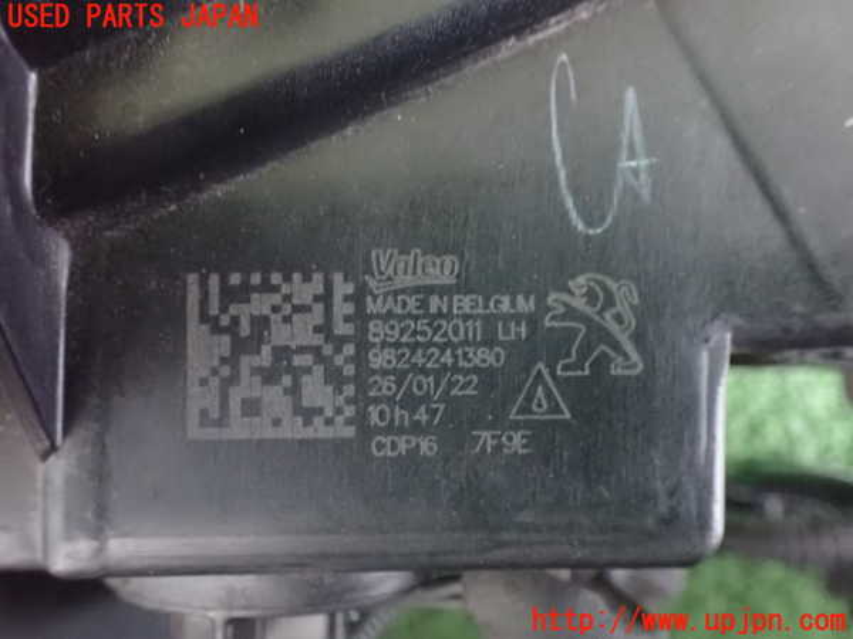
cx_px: 426
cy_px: 320
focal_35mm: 30
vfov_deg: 46.8
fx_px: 739
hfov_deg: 60.0
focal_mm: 5.4
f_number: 2.3
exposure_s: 1/25
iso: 1600
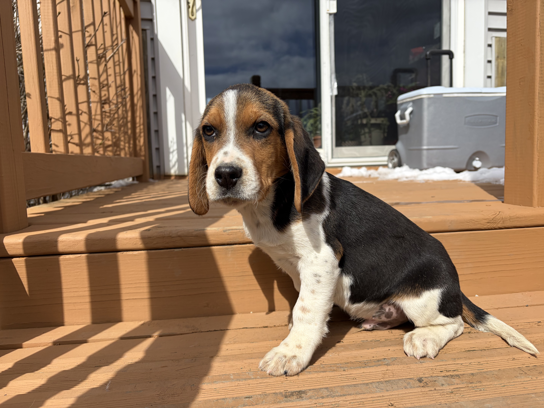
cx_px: 272
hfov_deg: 67.3
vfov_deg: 53.1
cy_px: 204
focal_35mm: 26
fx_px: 409
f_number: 1.6
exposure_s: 1/6993
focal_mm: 5.96
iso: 64
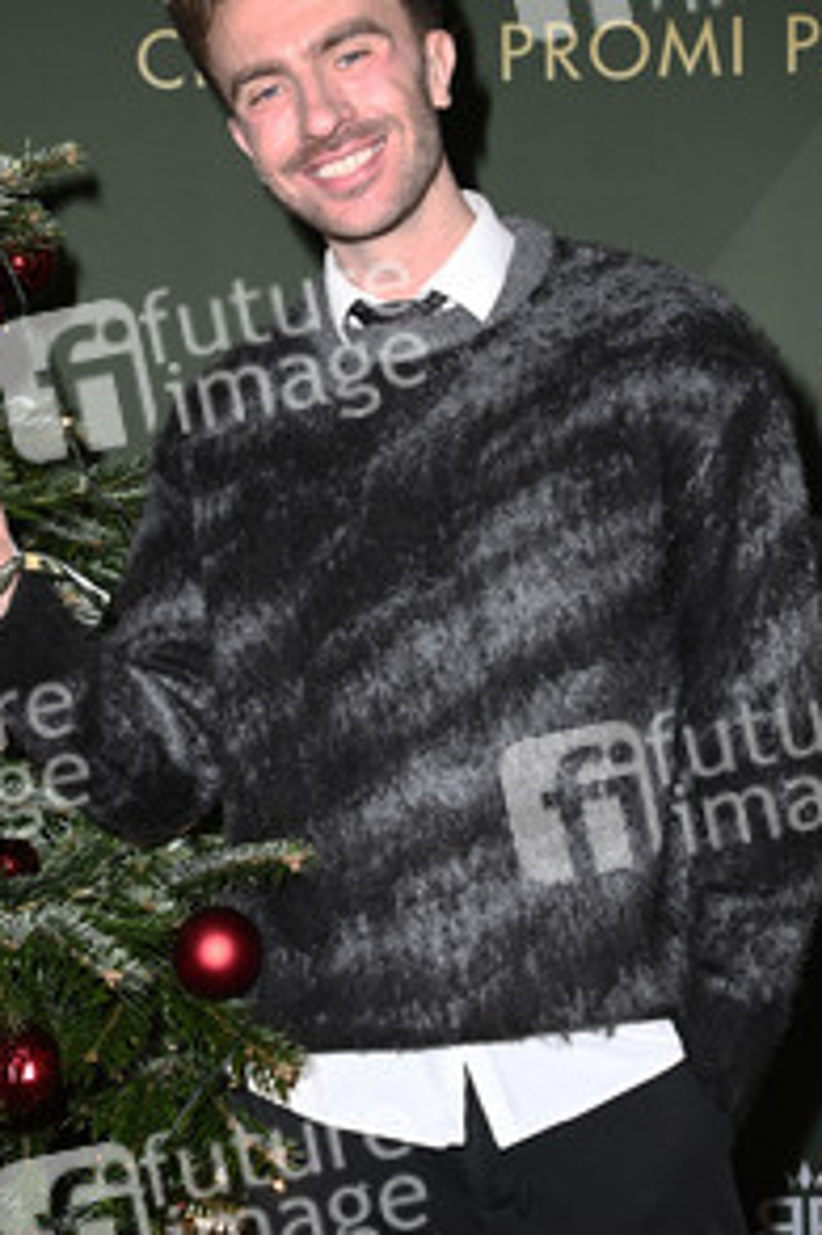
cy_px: 573
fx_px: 2057
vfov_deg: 33.4
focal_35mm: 60
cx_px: 333
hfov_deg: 22.6
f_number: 5.6
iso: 1600
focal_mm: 44
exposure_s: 1/250
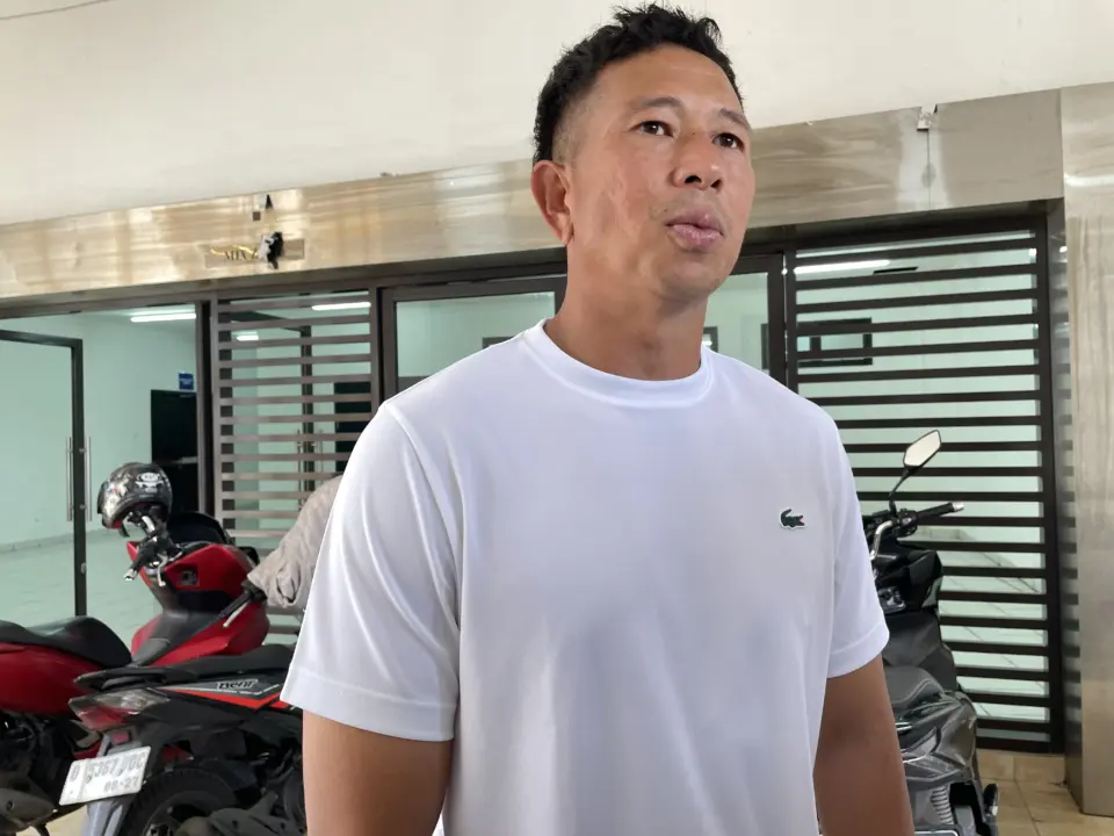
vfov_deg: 53.1
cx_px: 557
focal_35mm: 26
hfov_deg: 67.3
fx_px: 837
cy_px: 418
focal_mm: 4.2
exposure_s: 1/100
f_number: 1.6
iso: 80
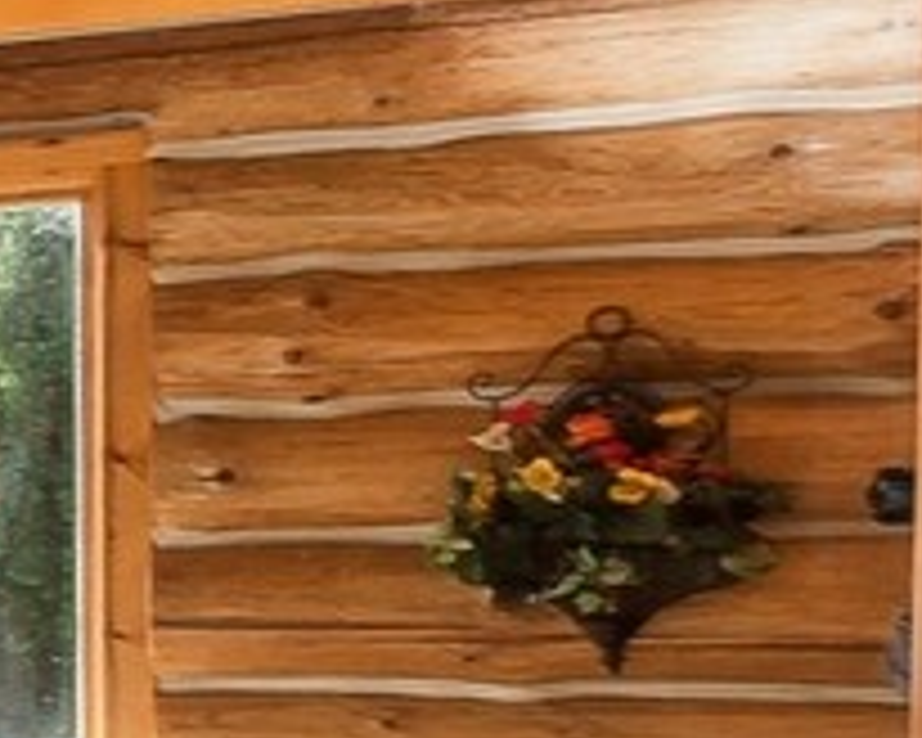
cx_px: -2523
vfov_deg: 12.8
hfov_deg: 8.8
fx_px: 3247
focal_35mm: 119
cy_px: 693
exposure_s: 1/30
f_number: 8
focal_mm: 16
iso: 200
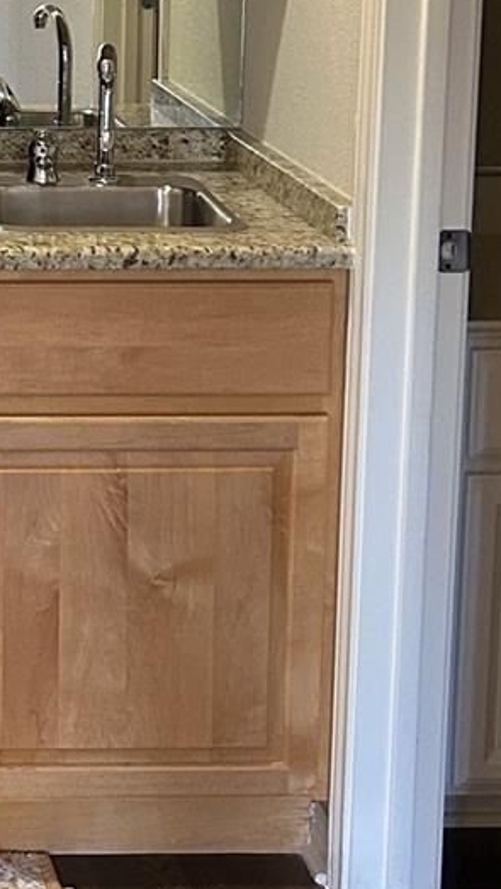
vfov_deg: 24.8
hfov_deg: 13.7
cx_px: -263
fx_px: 1959
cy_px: 70
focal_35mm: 83
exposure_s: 1/60
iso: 250
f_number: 1.5
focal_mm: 5.7
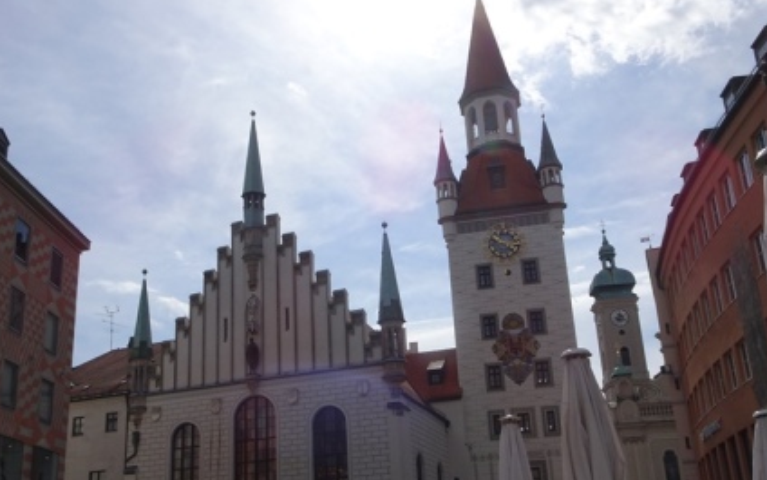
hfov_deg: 49.2
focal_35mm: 40
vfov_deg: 31.9
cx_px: 336
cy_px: 280
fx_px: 836
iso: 80
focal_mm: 5.43
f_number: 4
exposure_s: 1/2000
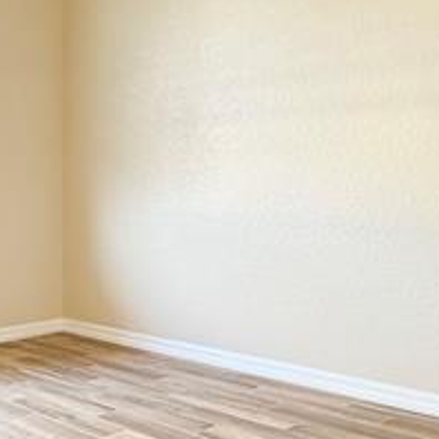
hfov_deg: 32.3
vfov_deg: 34.0
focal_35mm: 48
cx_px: -9
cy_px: 368
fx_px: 689
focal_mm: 2.22
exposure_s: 1/99
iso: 320
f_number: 2.2
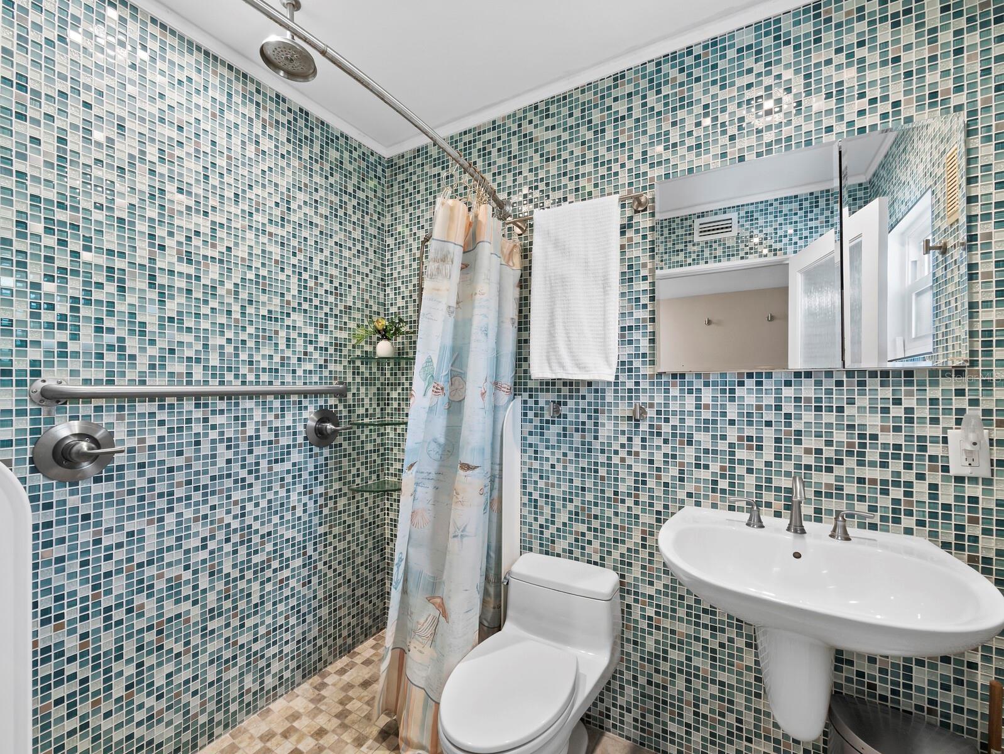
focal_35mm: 14
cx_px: 502
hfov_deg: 102.0
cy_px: 377
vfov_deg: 85.7
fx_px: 406
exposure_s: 1.3
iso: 250
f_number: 11
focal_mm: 7
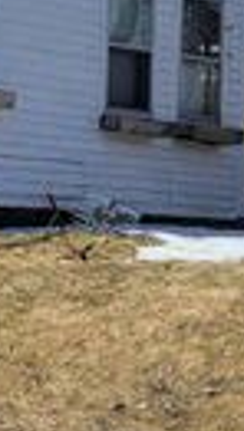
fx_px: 1651
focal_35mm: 144
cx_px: -386
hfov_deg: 7.7
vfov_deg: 14.9
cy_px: 252
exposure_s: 1/2657
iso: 40
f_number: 1.8
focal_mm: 5.4
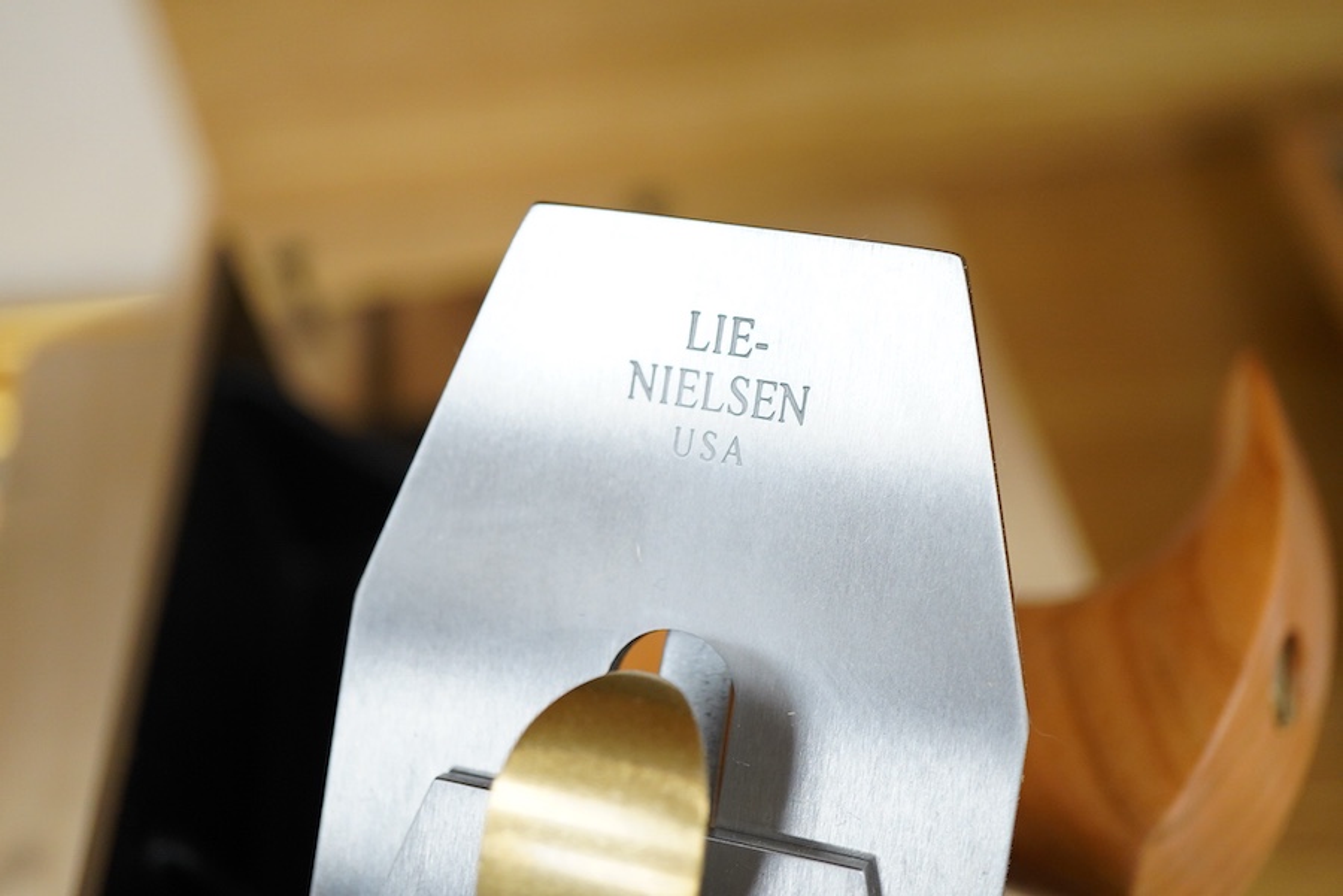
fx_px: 1679
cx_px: 672
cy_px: 448
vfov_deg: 29.9
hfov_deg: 43.6
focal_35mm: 45
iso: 1250
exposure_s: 1/125
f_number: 3.5
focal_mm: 30
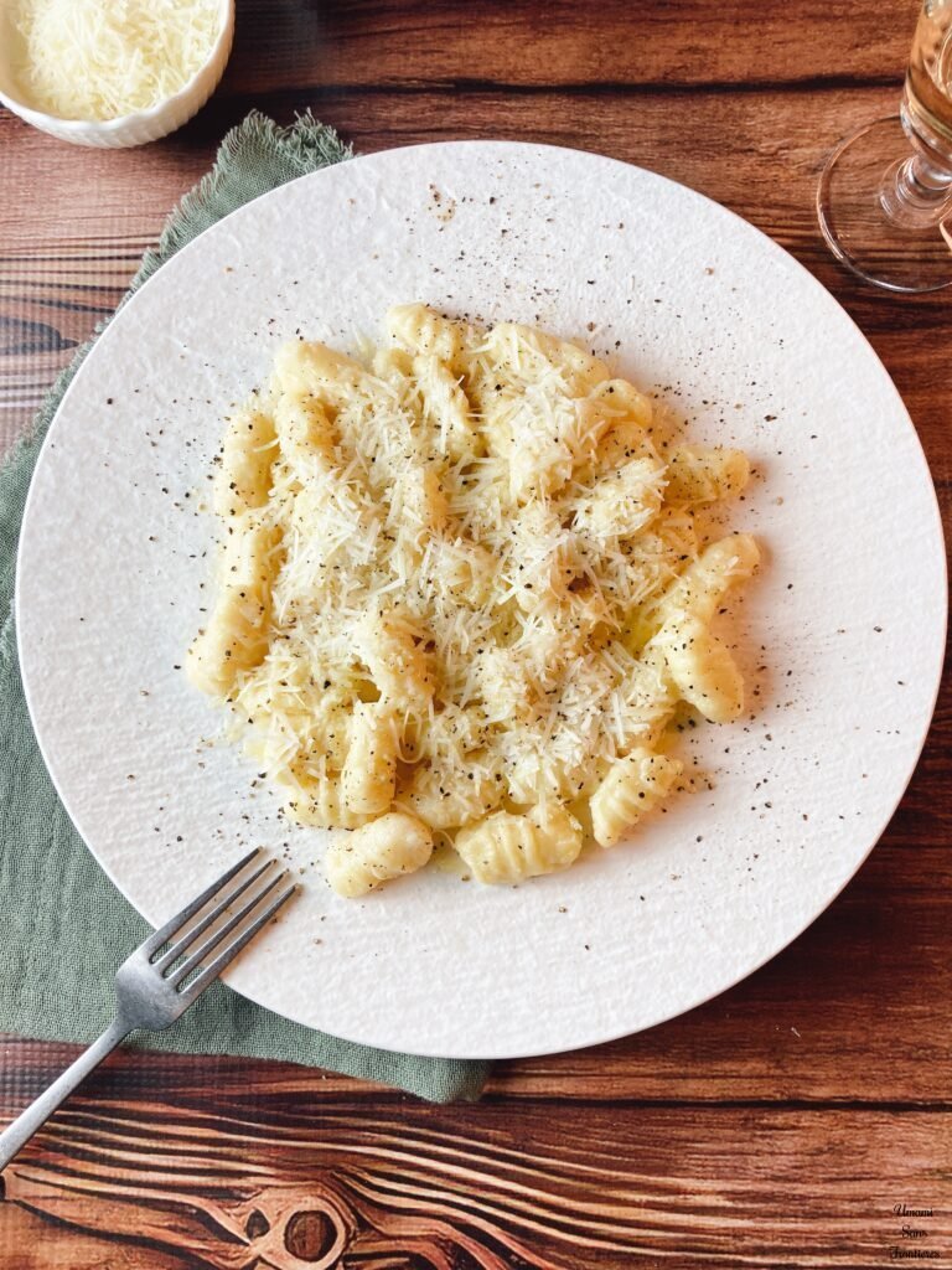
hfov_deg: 49.7
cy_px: 635
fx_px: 1027
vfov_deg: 63.4
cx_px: 476
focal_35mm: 28
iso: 50
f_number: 1.8
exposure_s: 1/100
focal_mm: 3.99
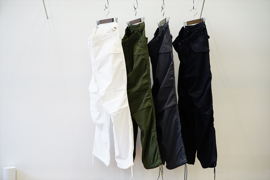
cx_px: 135
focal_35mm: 55
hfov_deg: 36.3
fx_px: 412
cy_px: 90
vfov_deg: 24.6
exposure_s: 1/60
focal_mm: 55
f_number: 4
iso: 640
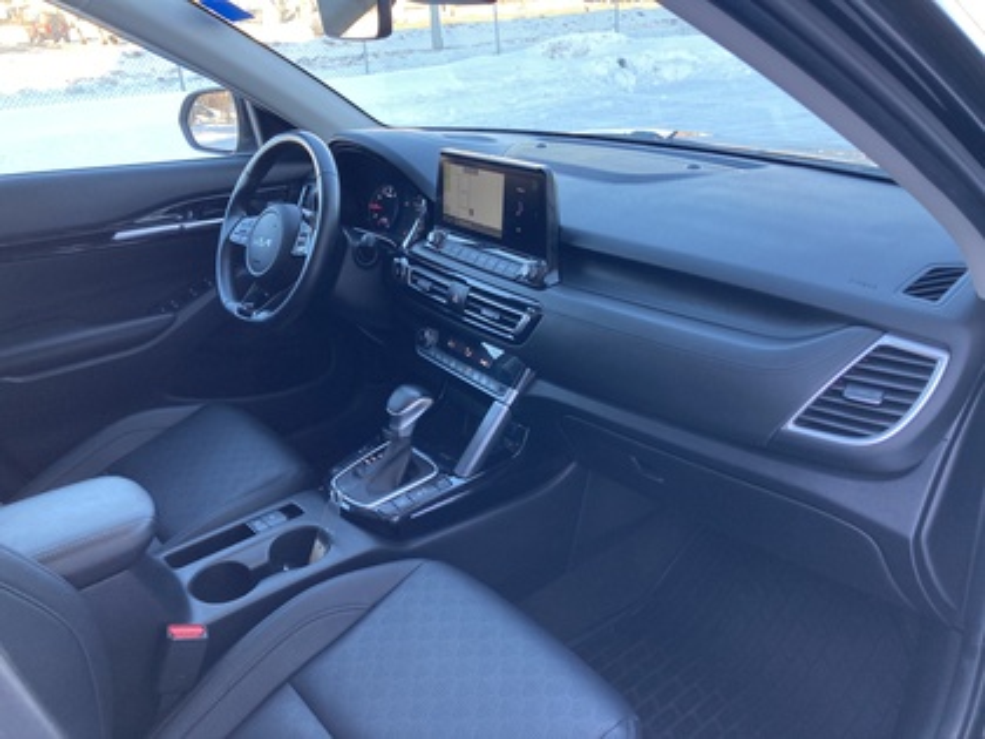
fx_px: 797
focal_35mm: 28
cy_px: 370
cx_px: 492
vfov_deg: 49.7
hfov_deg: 63.4
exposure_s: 1/92
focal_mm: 3.99
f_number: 1.8
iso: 80
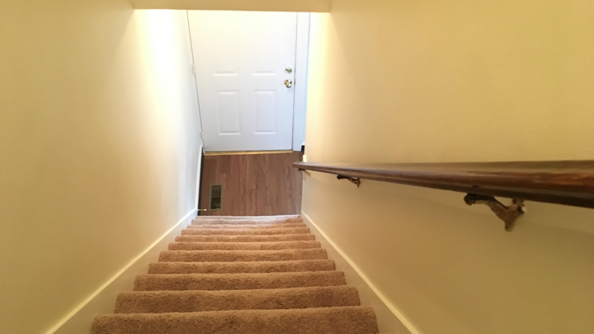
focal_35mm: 32
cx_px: 294
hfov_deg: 61.0
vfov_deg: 36.7
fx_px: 504
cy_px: 163
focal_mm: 4.15
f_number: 2.2
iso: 320
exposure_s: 1/15
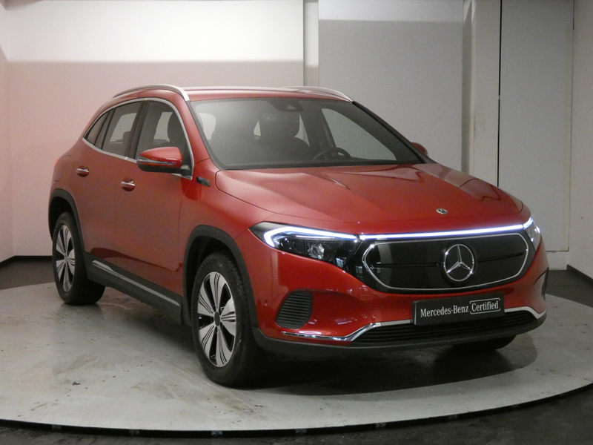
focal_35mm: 61
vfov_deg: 24.0
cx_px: 296
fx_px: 1045
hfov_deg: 31.7
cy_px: 222
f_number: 4.1
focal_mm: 10.8
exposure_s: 1/80
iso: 1600
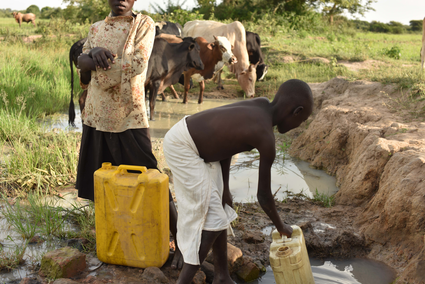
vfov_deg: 27.0
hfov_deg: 39.6
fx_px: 590
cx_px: 212
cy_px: 142
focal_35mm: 50
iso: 64
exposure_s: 1/125
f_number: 5.6
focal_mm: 50
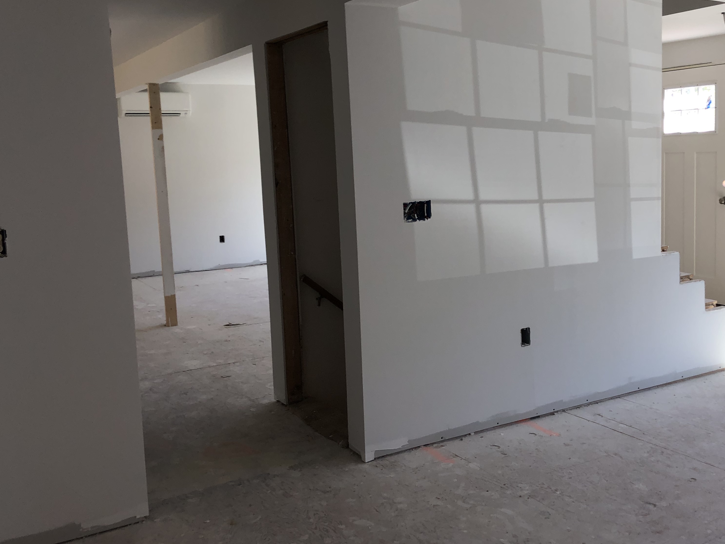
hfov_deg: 48.2
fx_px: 796
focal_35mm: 38
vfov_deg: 37.7
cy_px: 251
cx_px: 480
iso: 40
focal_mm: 3.99
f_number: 1.8
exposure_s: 1/120
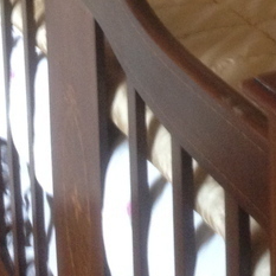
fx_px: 1227
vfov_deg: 12.2
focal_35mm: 136
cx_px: 490
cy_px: -142
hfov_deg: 11.9
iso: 160
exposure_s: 1/20
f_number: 2.4
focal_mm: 4.28
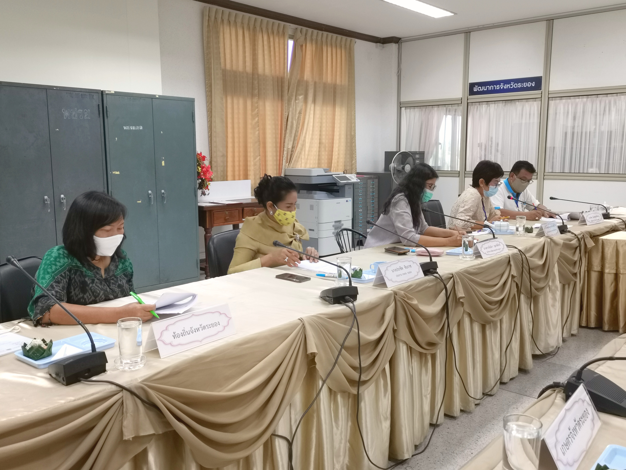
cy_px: 235
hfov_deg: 56.8
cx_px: 313
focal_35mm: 32
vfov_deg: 44.2
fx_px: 579
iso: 200
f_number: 1.8
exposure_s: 1/100
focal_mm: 5.58
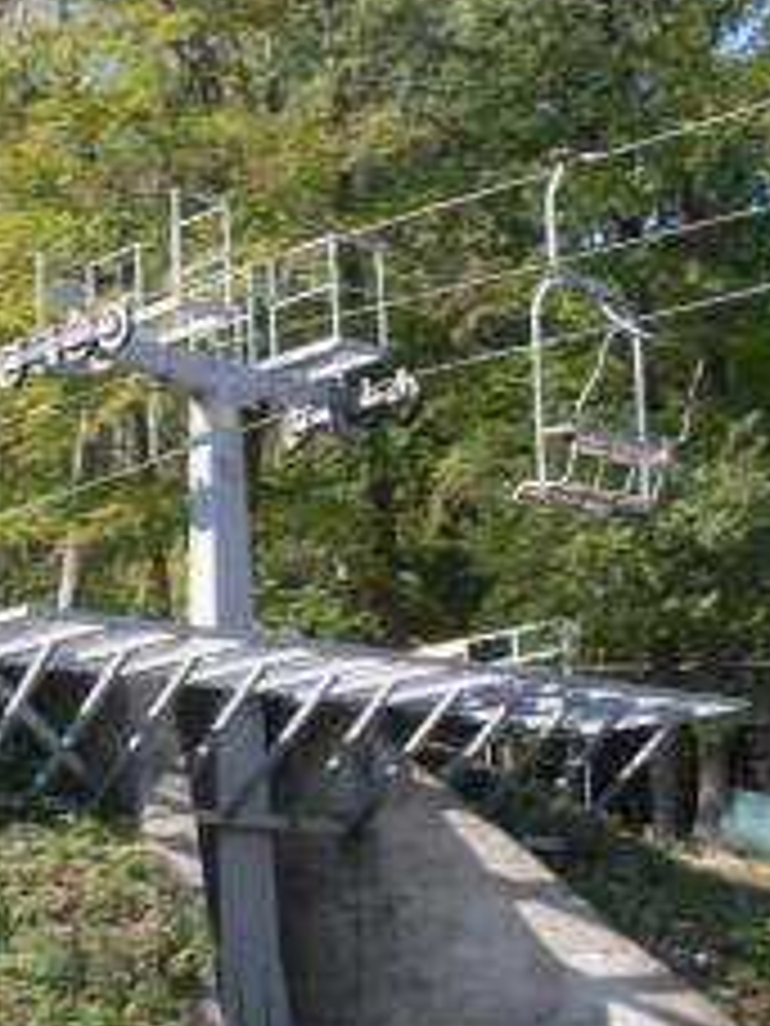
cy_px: 450
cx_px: 32
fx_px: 2373
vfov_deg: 24.4
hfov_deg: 18.0
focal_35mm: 80
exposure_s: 1/90
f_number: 8.4
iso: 80
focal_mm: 6.3
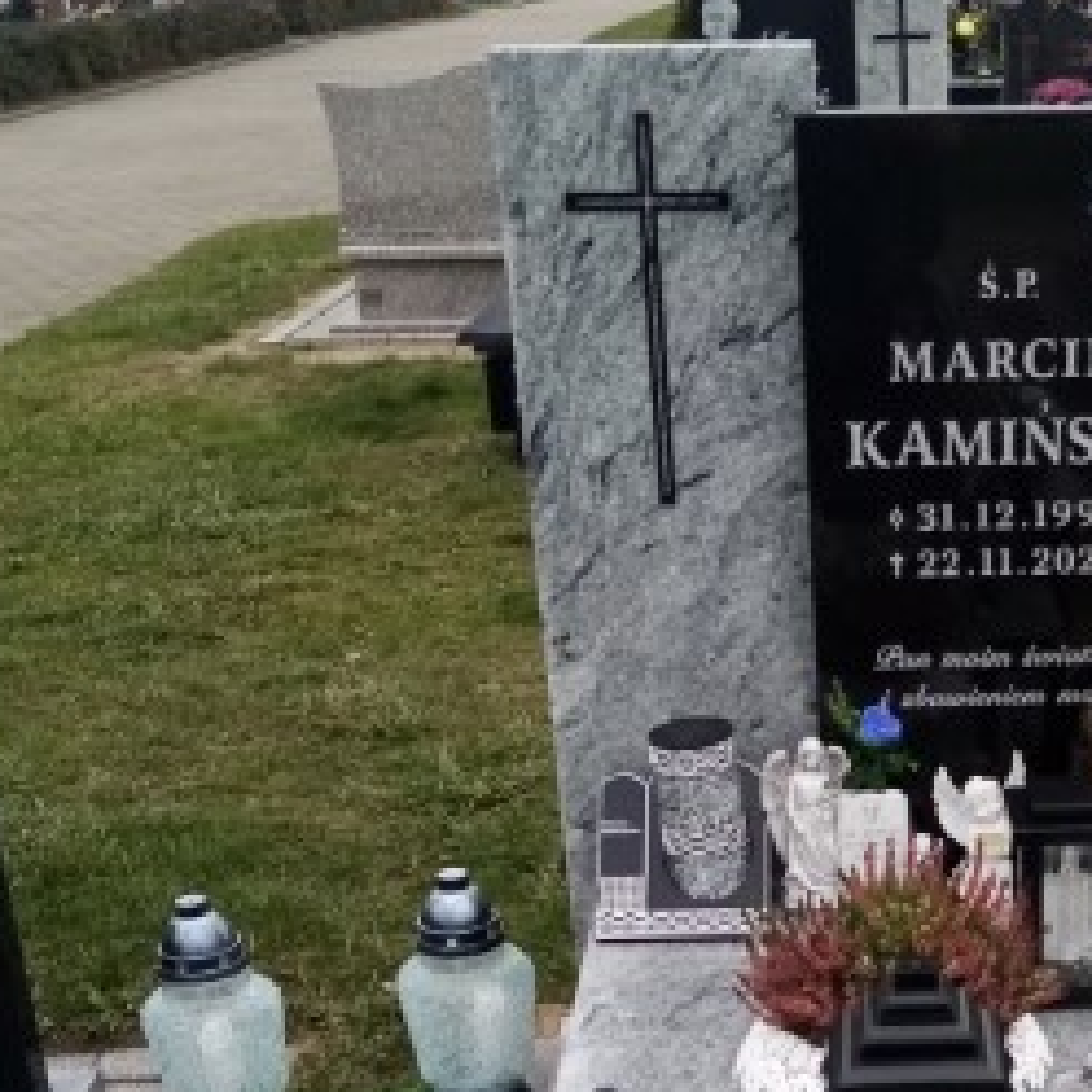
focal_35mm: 59
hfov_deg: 28.2
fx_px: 2106
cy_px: 1009
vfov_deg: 27.9
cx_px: 934
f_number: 1.8
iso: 109
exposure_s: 1/146
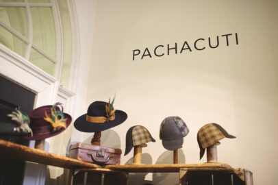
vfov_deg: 37.8
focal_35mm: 35
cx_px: 139
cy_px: 92
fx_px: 270
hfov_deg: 54.5
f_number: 2
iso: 500
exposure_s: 1/200
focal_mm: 35
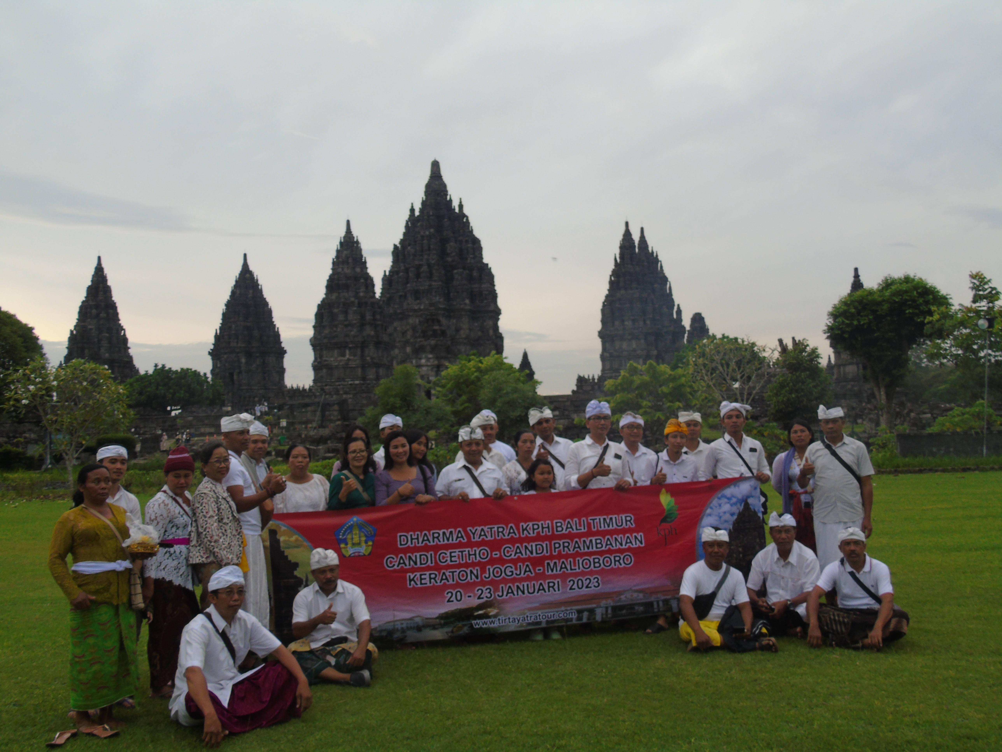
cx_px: 501
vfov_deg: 41.8
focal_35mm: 34
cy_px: 376
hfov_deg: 54.0
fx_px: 984
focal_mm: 6.1
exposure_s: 1/50
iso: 80
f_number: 3.8
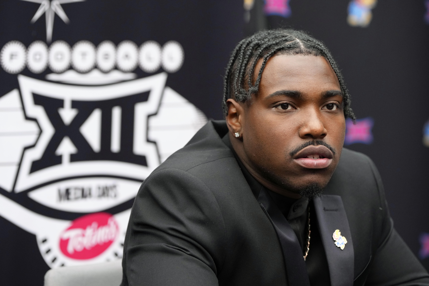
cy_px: 143
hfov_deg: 14.1
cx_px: 214
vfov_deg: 9.4
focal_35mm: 146
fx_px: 1740
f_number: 4
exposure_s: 1/640
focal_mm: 146
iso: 2500
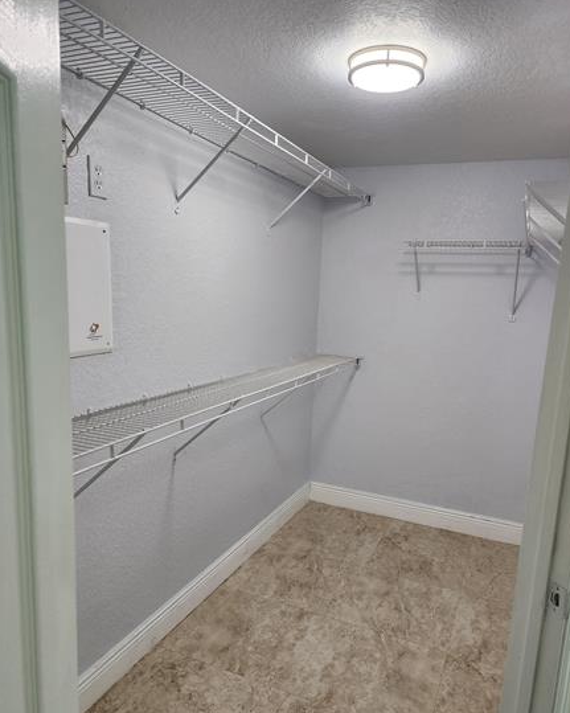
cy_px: 381
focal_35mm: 25
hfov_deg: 56.8
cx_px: 294
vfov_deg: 68.0
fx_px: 527
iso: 125
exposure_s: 1/120
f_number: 1.8
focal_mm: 6.4
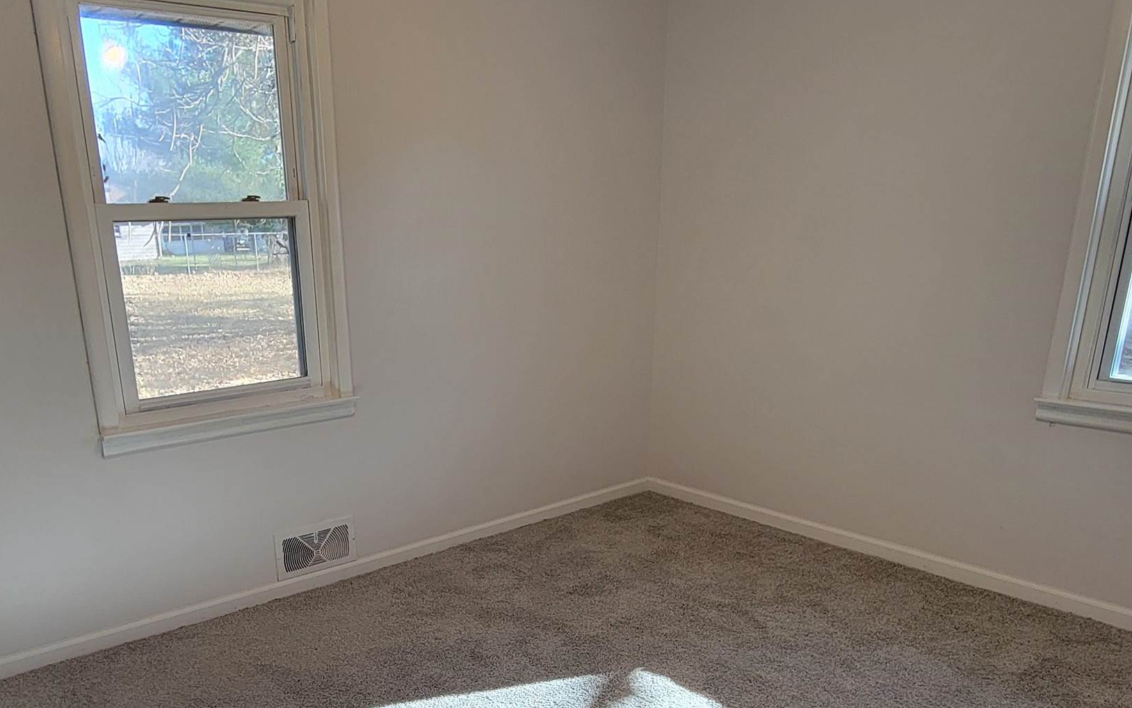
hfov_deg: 69.5
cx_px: 441
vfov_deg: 46.7
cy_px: 486
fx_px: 802
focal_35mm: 26
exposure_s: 1/120
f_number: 2.2
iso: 100
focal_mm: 2.2
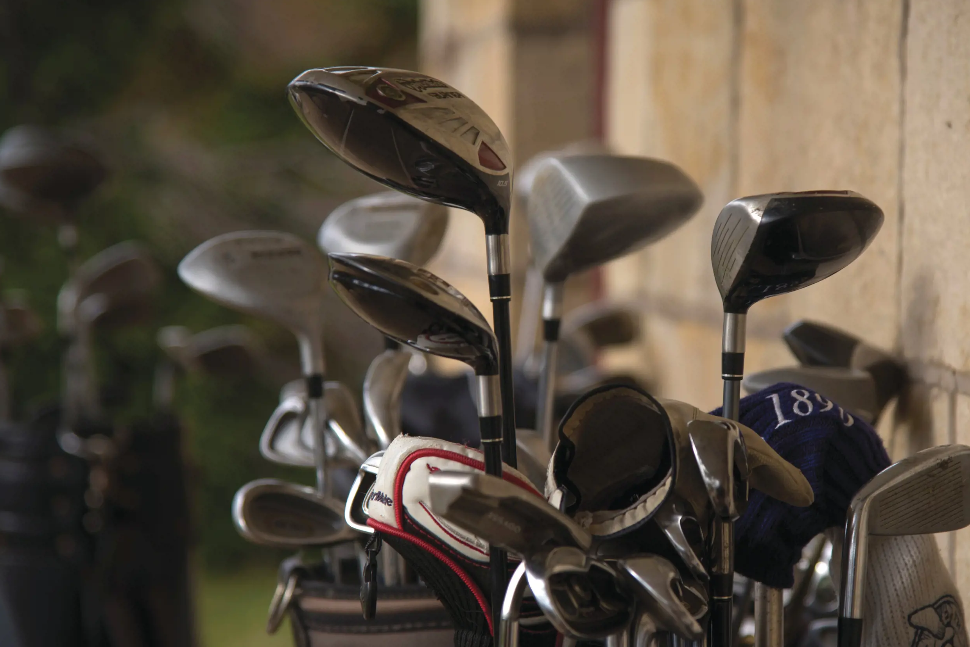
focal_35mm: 161
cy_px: 326
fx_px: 4339
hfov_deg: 12.7
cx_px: 630
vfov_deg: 8.5
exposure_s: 1/100
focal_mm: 120
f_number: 4.5
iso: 200
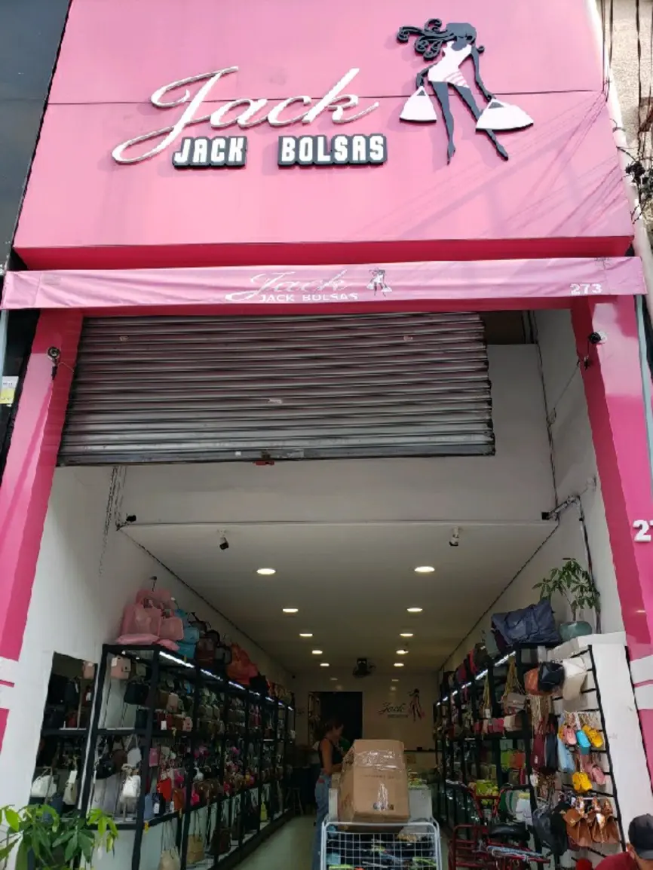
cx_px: 326
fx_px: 654
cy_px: 435
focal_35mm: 26
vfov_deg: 67.3
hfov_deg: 53.1
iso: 50
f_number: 2.4
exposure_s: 1/357
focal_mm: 4.3
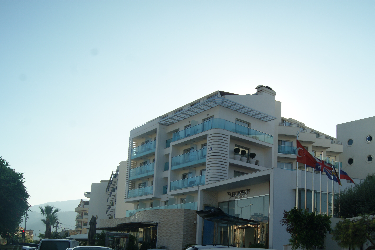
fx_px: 375
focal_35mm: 36
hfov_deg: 52.9
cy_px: 158
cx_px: 219
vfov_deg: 36.6
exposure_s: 1/160
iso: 100
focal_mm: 18
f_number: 10
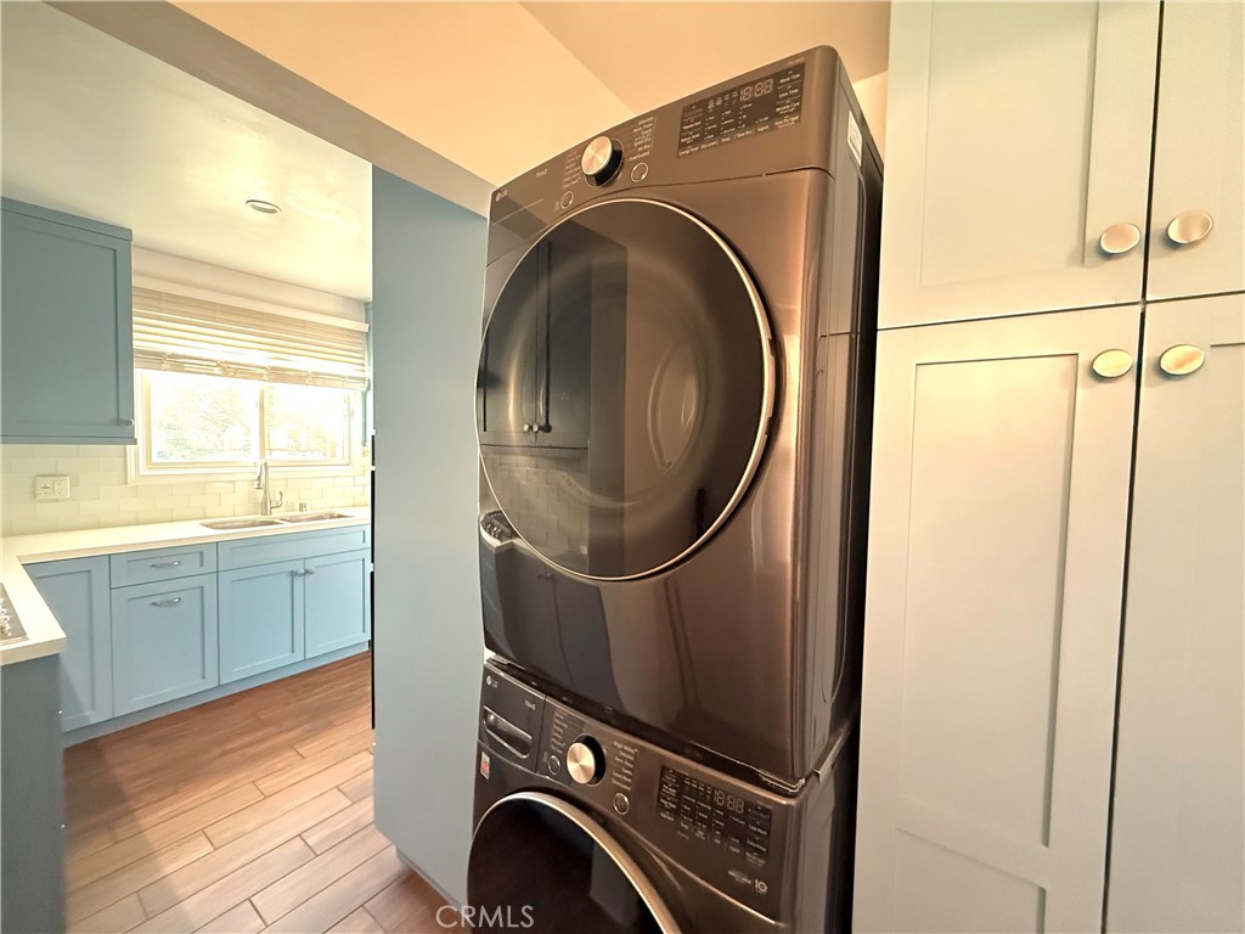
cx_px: 622
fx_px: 504
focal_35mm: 14
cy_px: 467
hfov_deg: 102.1
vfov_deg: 85.7
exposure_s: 1/60
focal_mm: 2.22
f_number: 2.2
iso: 1000
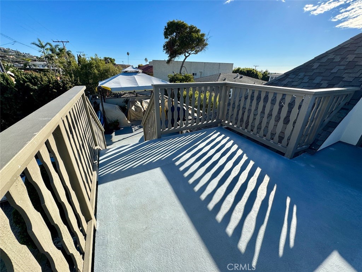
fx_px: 146
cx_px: 181
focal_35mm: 14
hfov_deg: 102.1
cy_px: 136
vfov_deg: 85.7
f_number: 2.2
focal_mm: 2.22
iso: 40
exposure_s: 1/1198
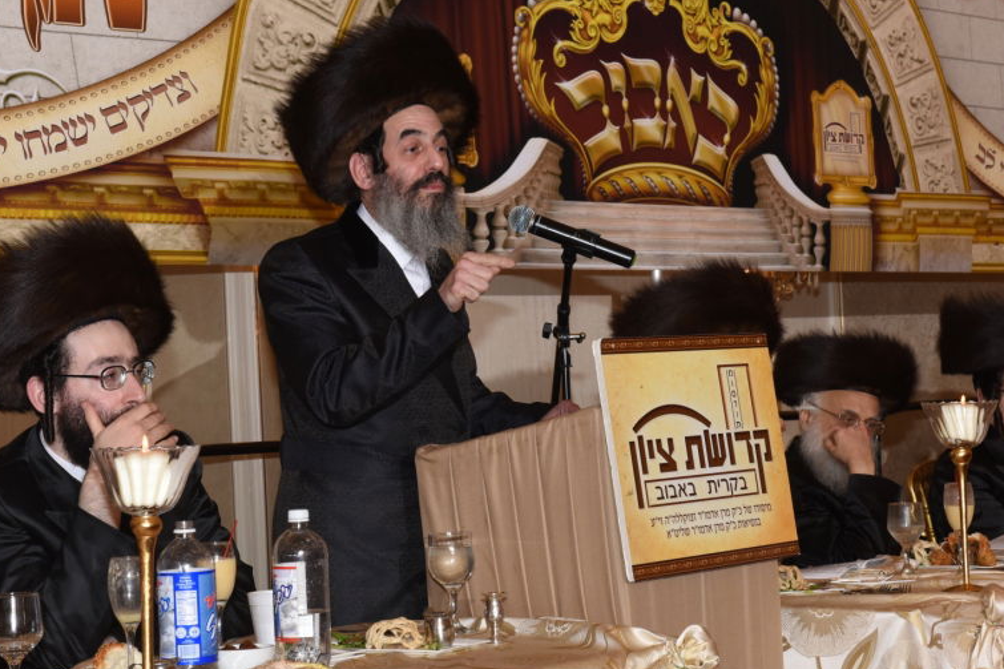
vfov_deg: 14.4
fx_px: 2649
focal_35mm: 95
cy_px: 342
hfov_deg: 21.5
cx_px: 515
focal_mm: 70
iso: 800
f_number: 8
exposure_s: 1/160
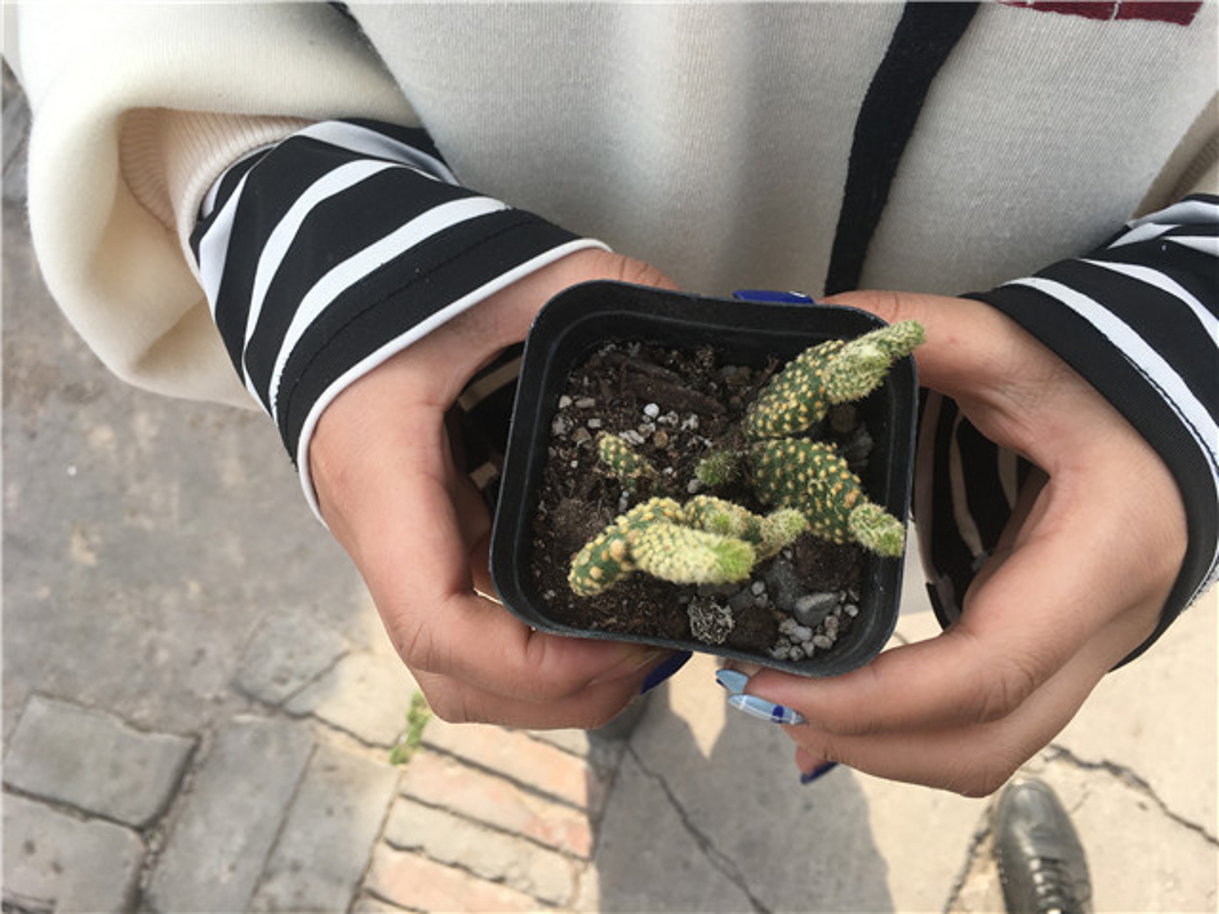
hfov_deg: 61.7
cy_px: 457
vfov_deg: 48.2
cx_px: 610
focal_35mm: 29
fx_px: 1021
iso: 25
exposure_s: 1/371
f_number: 2.2
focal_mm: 4.15
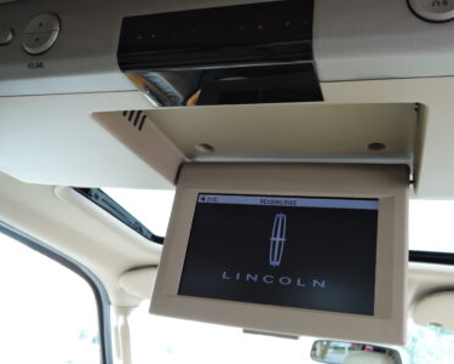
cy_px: 181
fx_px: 403
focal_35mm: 30
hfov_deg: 58.1
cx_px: 282
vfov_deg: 48.5
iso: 180
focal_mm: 5.1
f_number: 2.8
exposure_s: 1/30
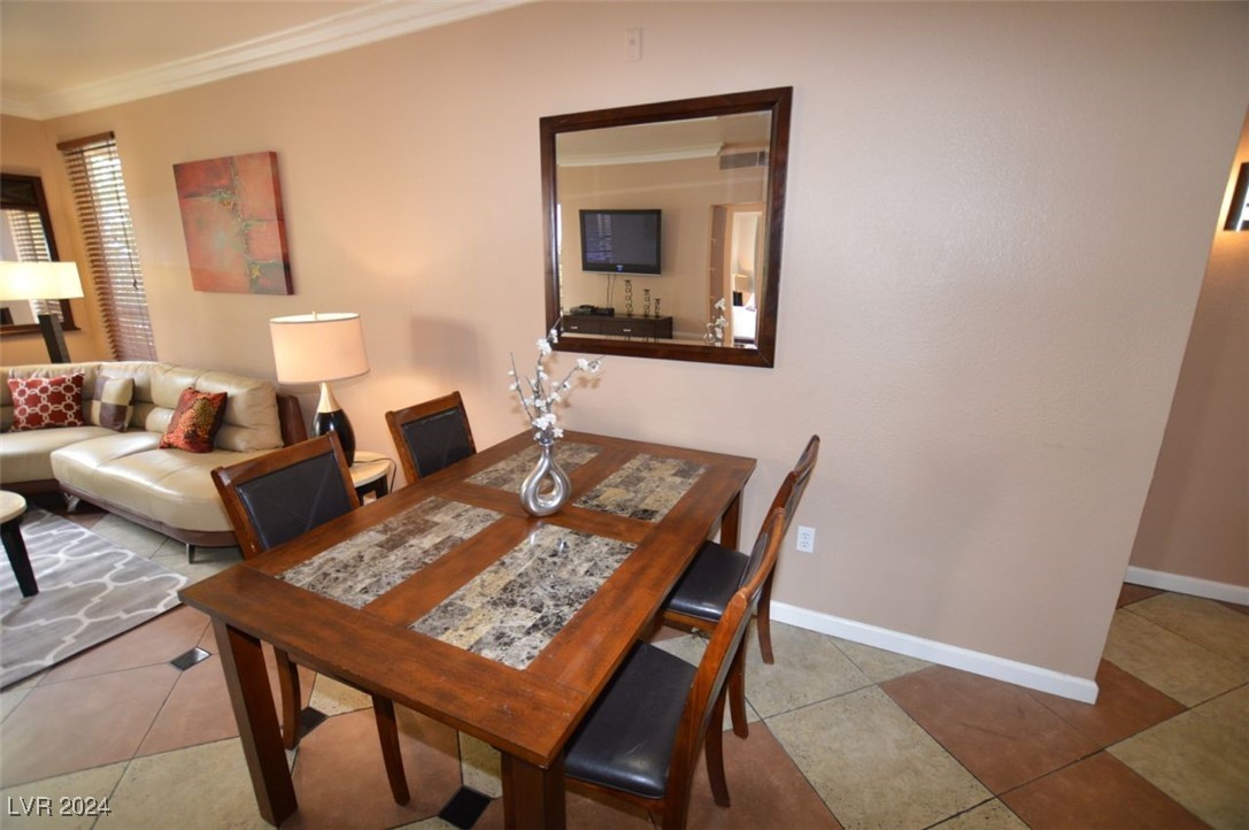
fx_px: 520
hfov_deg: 100.5
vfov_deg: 77.2
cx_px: 624
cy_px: 415
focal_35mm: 15
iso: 800
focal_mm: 10
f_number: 3.5
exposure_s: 1/60
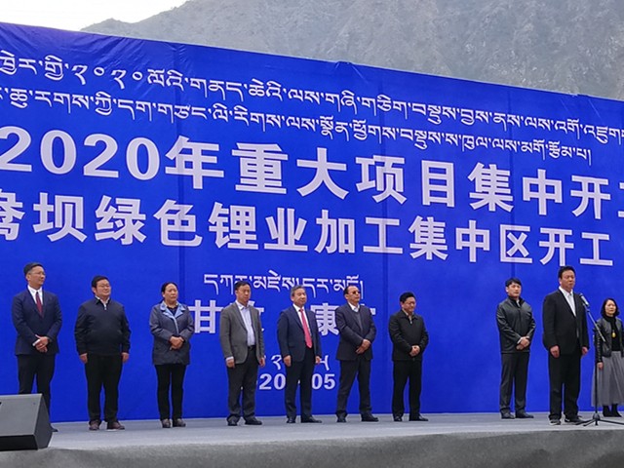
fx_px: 469
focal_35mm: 26
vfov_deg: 53.1
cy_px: 234
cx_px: 312
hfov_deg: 67.3
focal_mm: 3.81
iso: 50
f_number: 2.2
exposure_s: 1/207
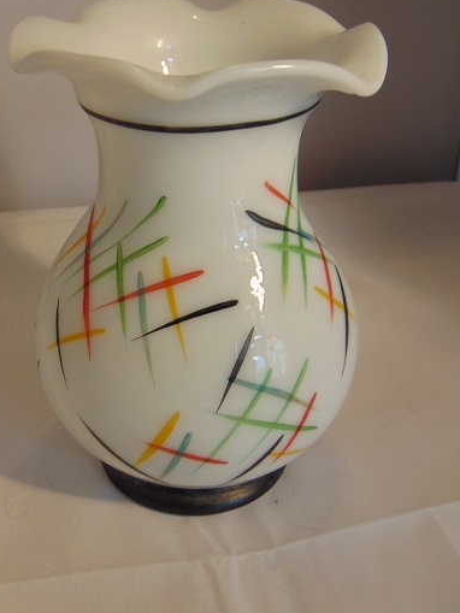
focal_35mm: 49
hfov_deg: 29.7
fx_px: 868
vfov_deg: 38.7
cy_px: 236
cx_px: 200
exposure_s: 1/30
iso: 80
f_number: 3.3
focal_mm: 6.9
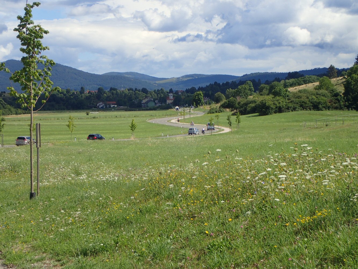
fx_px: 1034
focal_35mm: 100
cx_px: 179
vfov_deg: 14.8
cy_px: 134
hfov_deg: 19.6
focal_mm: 18
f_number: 6.3
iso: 100
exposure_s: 1/320
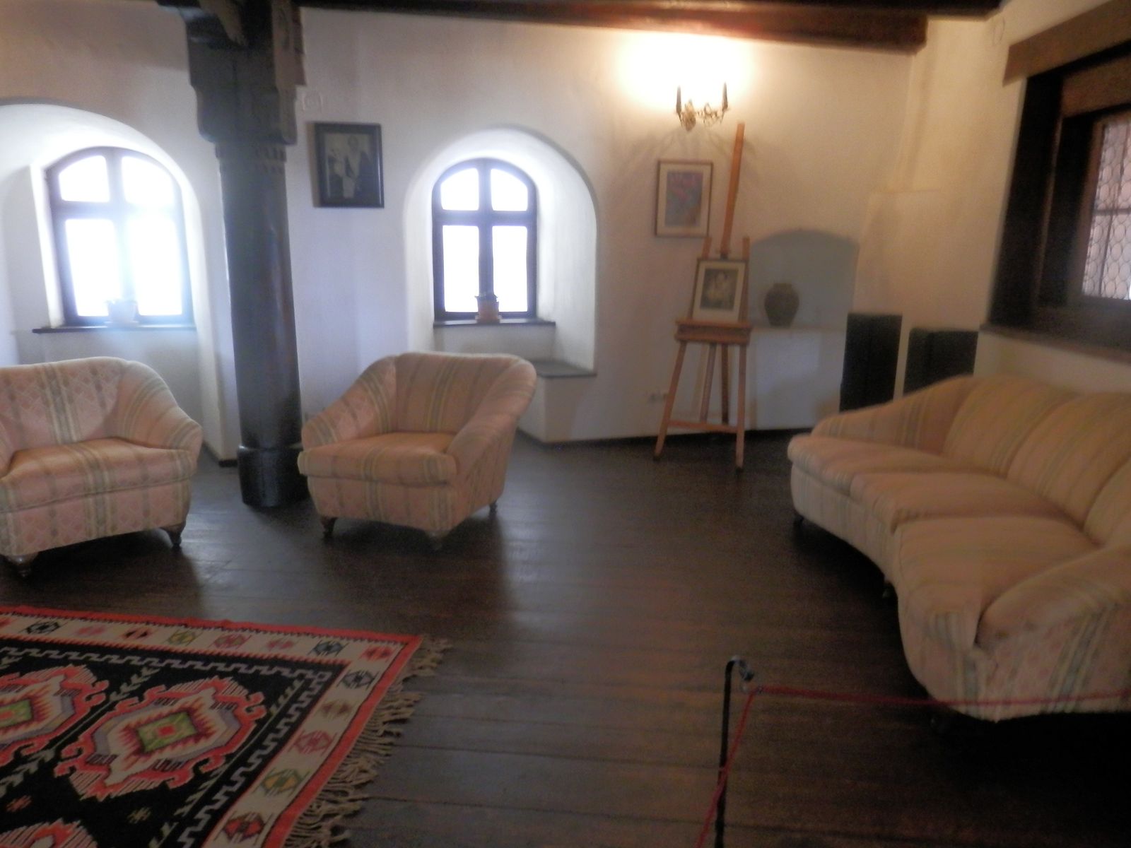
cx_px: 566
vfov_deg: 54.9
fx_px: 817
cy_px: 424
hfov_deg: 69.4
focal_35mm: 25
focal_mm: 4.5
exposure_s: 1/8
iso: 250
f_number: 3
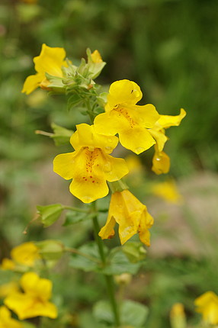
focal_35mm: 75
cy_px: 164
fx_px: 682
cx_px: 109
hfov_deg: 18.2
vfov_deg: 27.0
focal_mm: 50
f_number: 5.6
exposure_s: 1/640
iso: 250
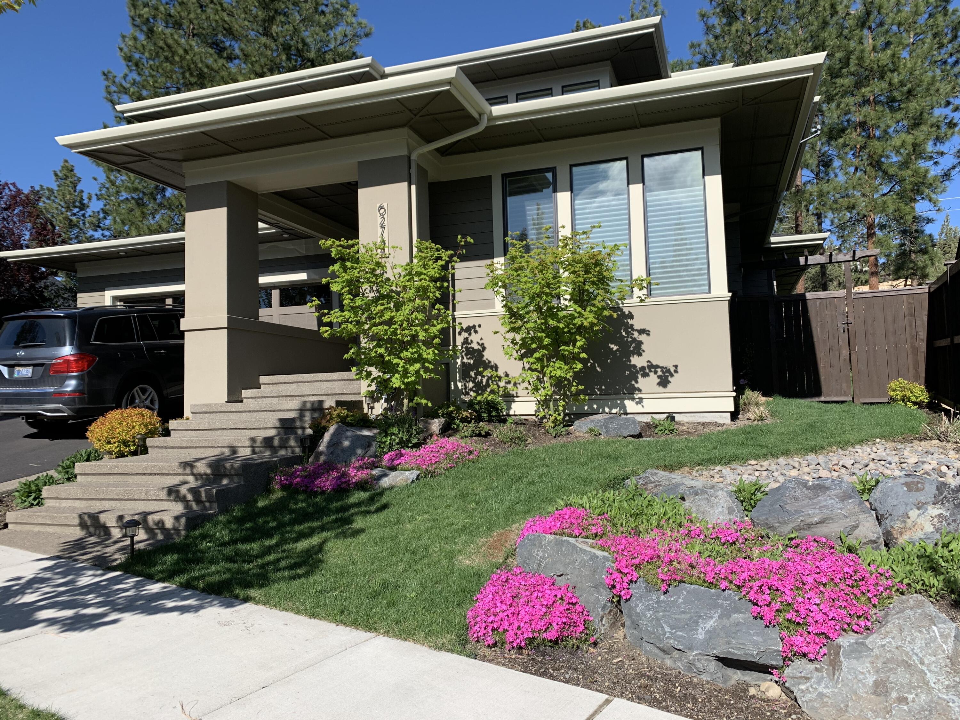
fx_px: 721
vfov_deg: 53.1
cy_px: 360
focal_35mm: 26
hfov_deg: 67.3
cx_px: 480
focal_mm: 4.25
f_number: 1.8
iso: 25
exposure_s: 1/1748
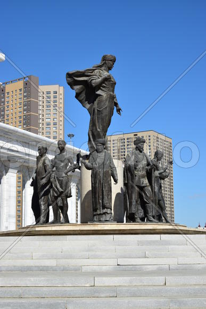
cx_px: 103
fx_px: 540
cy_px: 154
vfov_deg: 31.9
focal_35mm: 63
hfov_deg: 21.6
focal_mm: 42
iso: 100
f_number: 9
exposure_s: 1/250
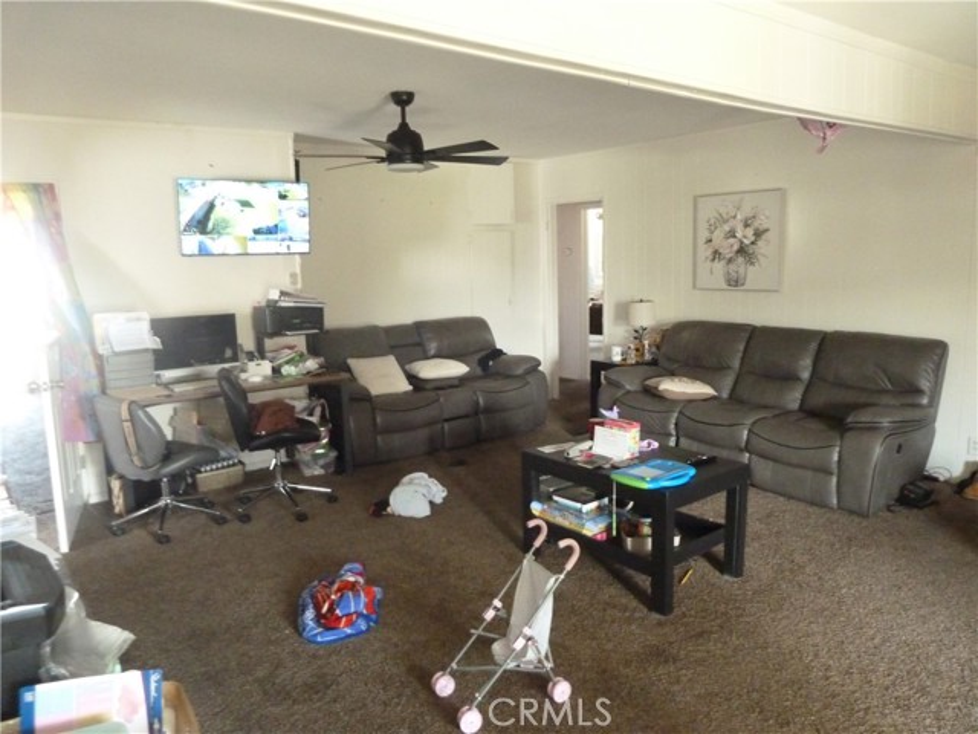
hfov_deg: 69.4
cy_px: 367
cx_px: 489
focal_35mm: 25
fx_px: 706
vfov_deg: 54.9
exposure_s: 1/15
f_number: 3.3
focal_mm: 4.1
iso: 800
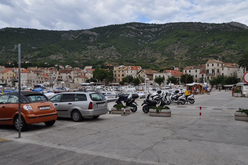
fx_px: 206
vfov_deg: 43.5
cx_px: 124
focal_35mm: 30
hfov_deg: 62.0
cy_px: 82
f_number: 11
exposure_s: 1/500
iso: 500
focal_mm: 20
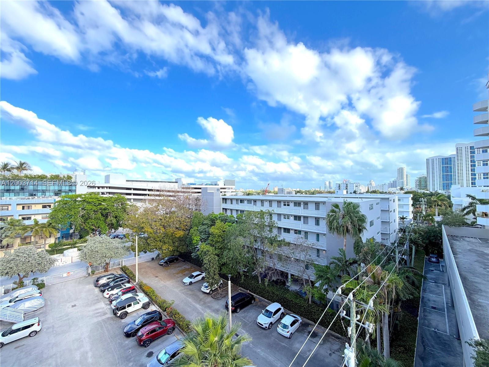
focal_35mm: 14
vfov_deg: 85.7
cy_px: 184
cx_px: 244
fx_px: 198
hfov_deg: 102.1
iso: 64
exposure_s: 1/502
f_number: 2.2
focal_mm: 2.22
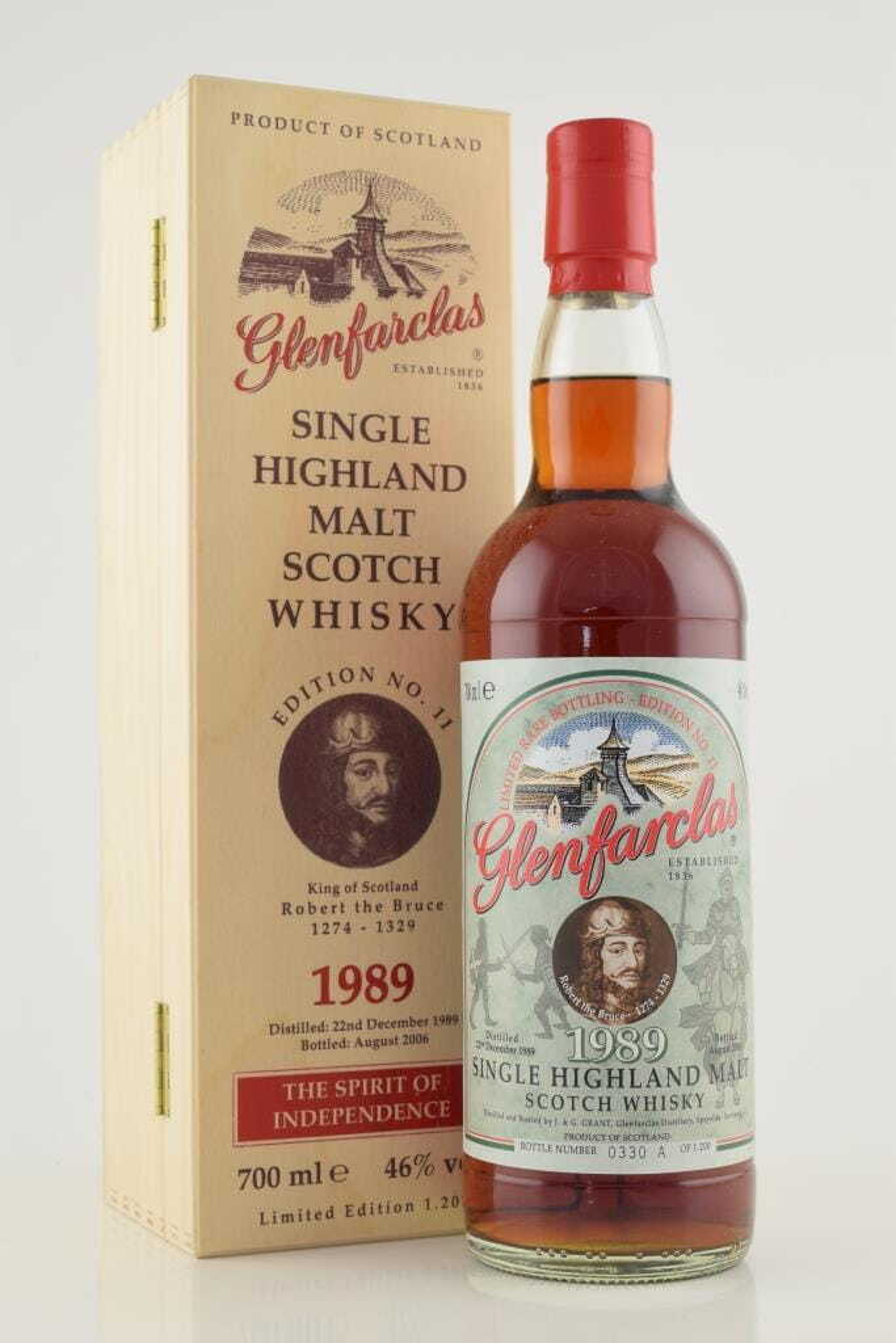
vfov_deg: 33.4
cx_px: 448
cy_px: 672
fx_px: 2239
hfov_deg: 22.6
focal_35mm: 60
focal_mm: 40
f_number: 10
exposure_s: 1/15
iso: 100
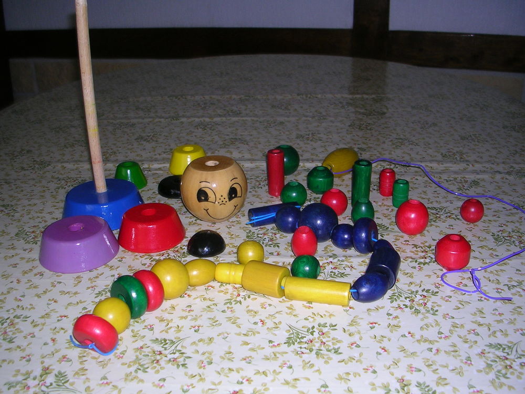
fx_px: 576
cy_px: 197
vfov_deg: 37.7
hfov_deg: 49.0
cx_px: 262
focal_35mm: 38
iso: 50
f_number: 2.8
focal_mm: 5.8
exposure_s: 1/60.1
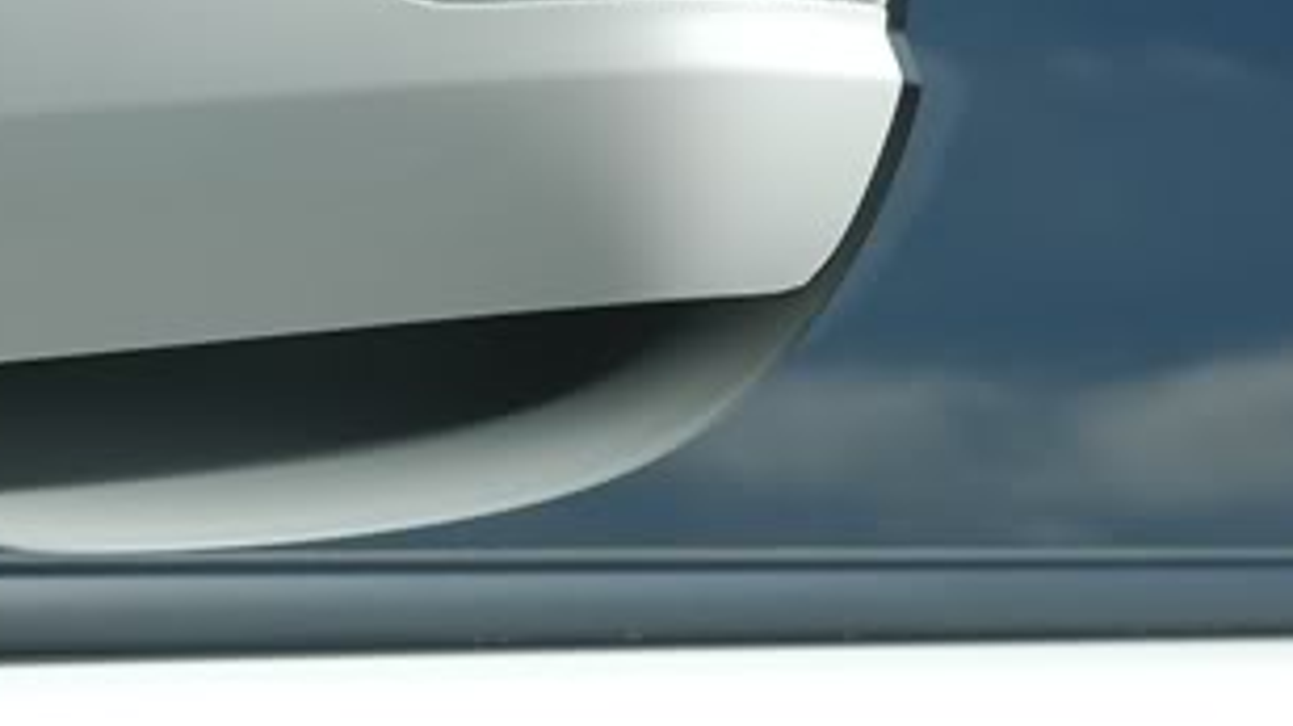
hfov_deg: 9.4
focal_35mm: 230
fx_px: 7883
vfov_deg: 5.3
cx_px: 374
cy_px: 290
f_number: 11
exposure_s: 1/320
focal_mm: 60
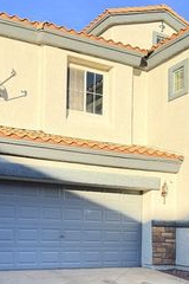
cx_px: 83
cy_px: 205
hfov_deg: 26.0
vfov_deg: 37.4
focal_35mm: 52
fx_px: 409
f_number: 1.78
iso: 80
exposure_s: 1/1464
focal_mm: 6.76
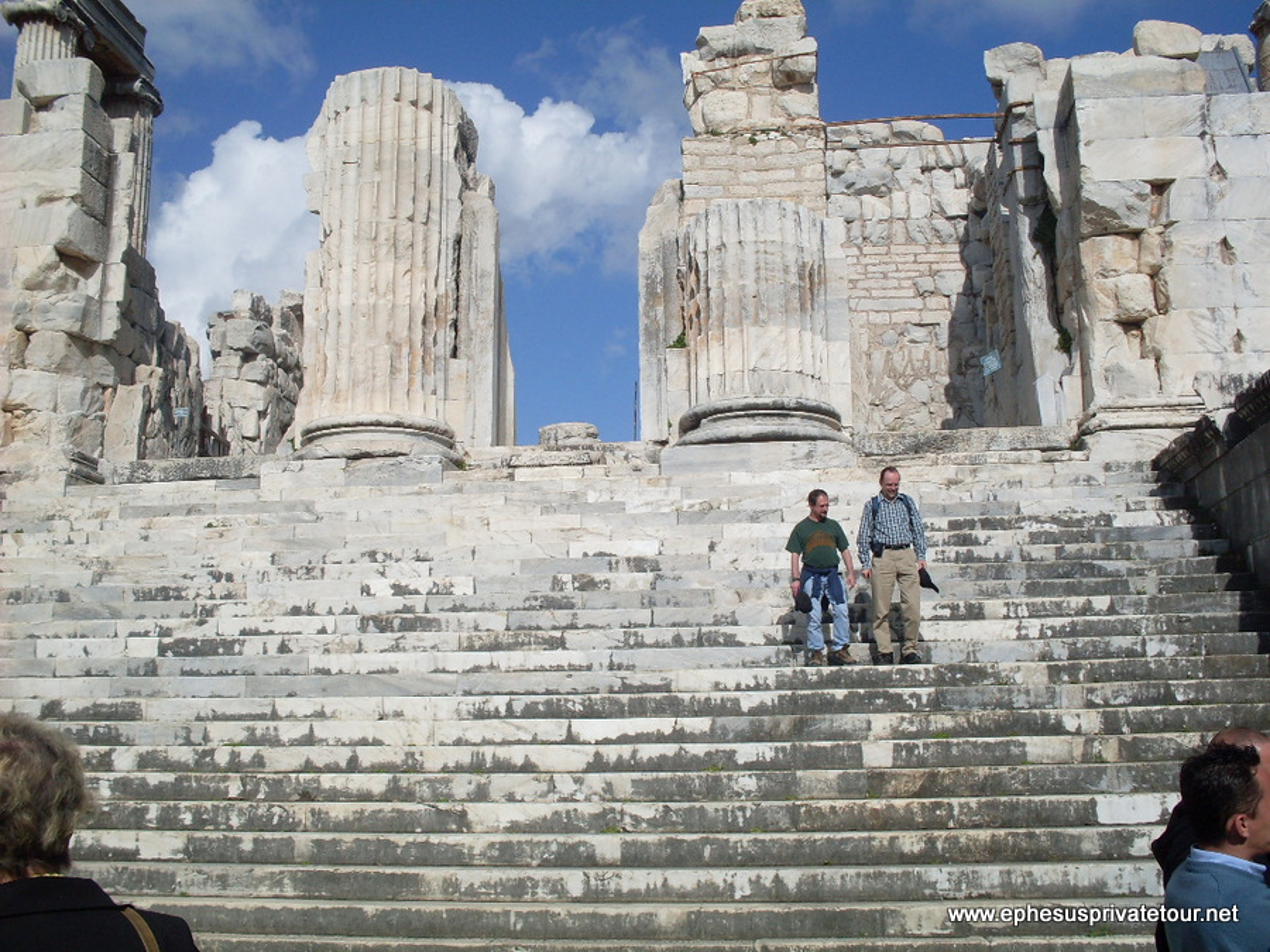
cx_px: 635
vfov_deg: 37.7
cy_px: 476
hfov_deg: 49.0
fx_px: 1394
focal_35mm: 38
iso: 80
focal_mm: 6.3
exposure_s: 1/500
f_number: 8.4
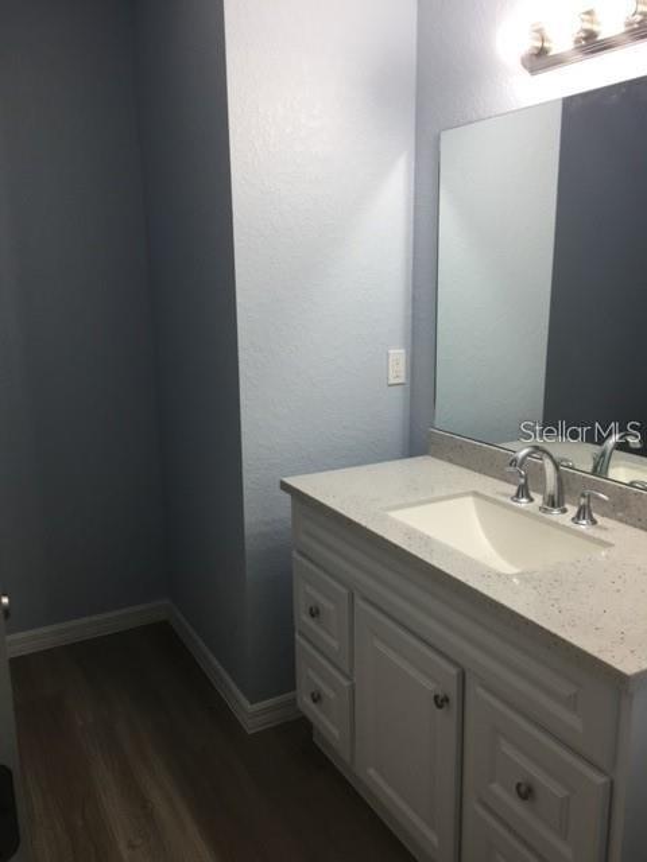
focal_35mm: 29
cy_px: 431
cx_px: 324
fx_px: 723
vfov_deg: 61.7
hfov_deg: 48.2
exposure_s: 1/60
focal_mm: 4.15
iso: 40
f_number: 2.2
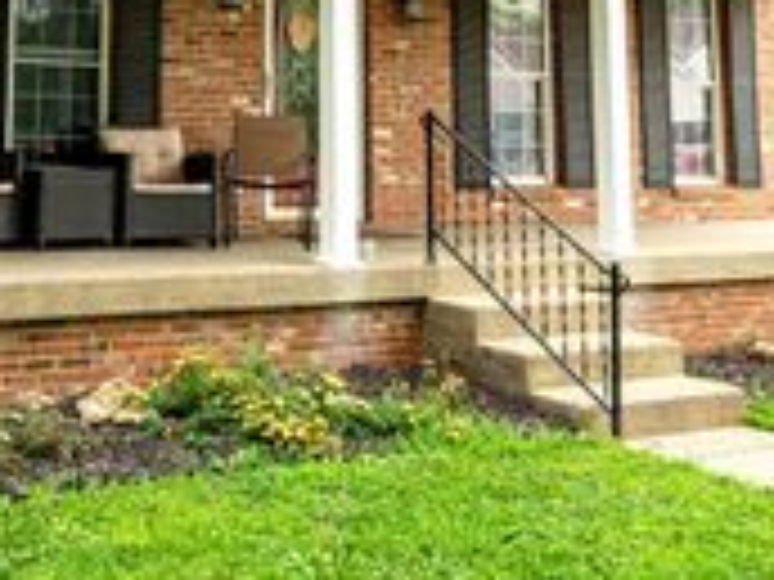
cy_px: -31
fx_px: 1252
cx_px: 108
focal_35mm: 56
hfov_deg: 32.9
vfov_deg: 24.6
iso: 320
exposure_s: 1/250
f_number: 7.1
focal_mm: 20
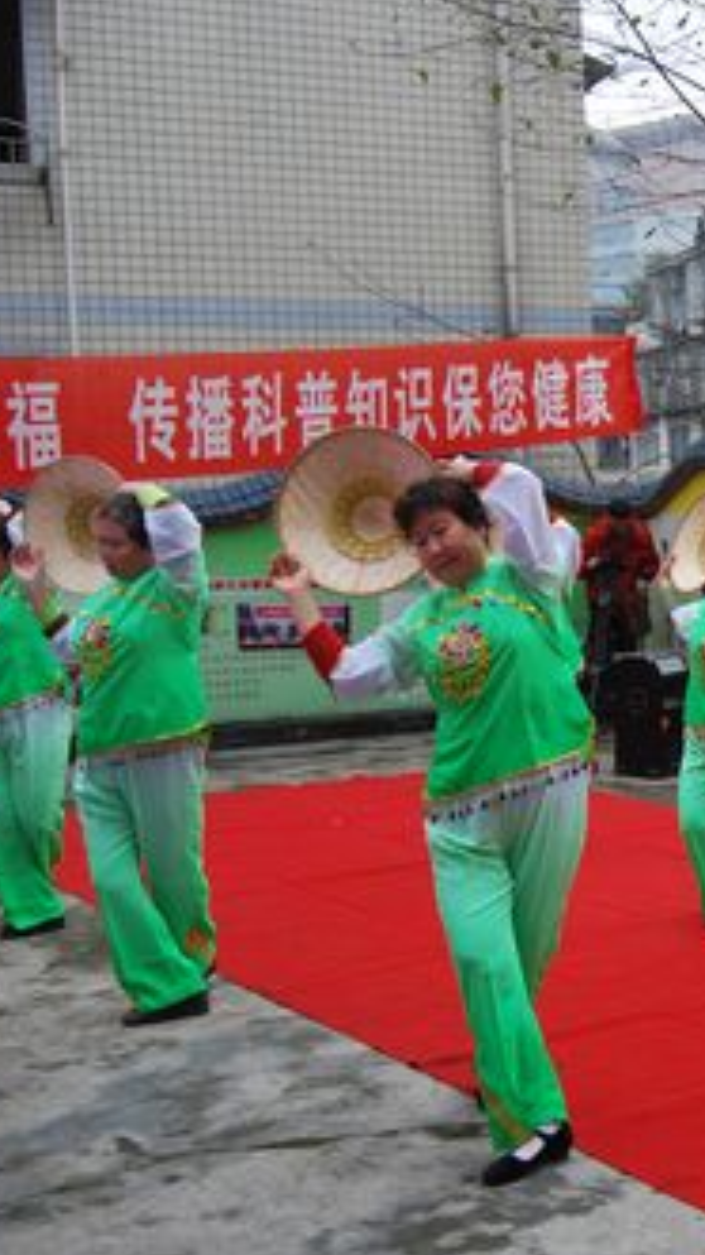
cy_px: 679
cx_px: 925
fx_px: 1563
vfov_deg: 43.7
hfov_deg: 22.6
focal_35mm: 47
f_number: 5
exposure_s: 1/100
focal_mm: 18
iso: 200
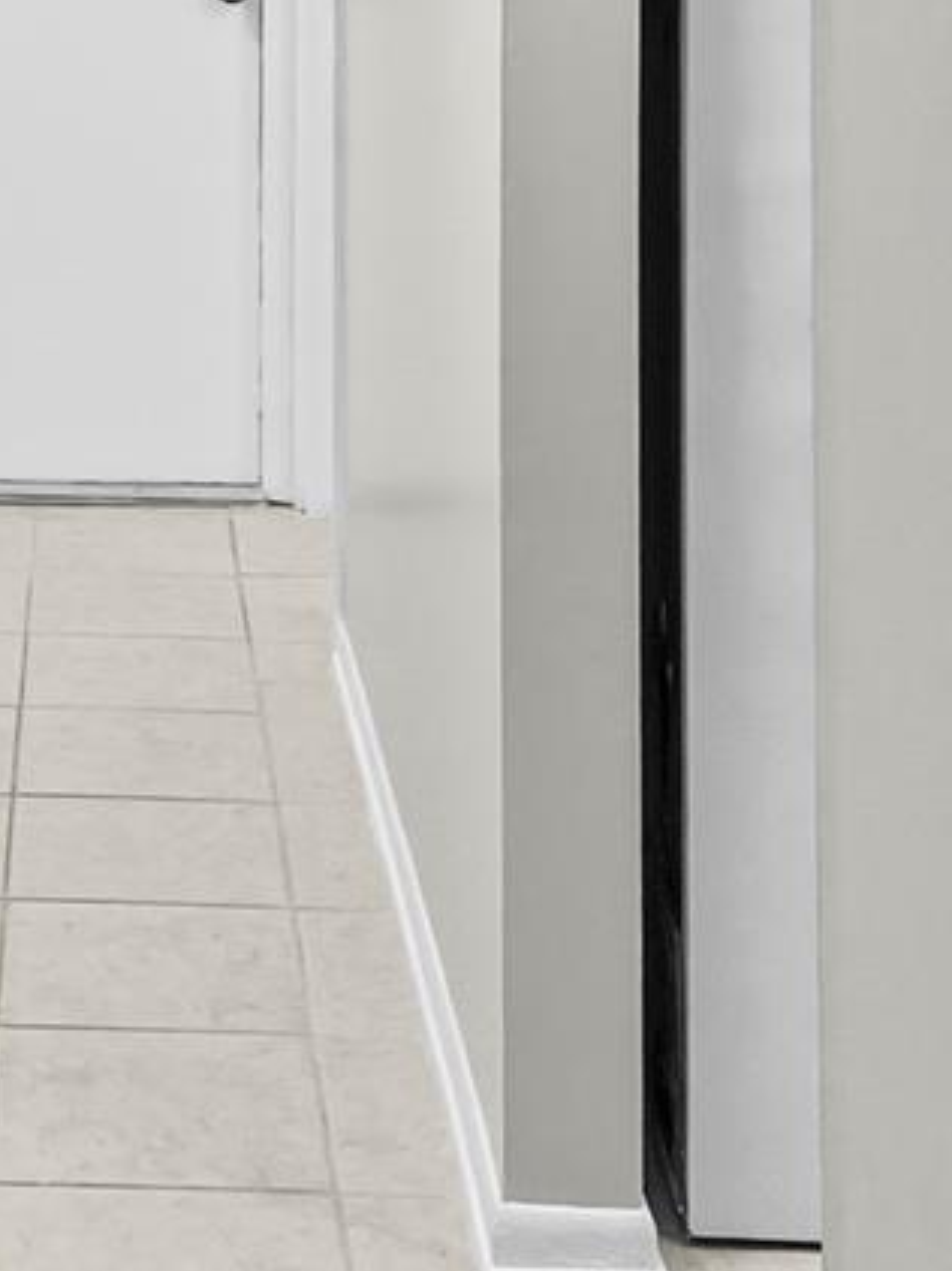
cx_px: -30
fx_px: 2716
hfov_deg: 19.2
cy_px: 163
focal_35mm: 74
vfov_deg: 25.6
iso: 100
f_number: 1.5
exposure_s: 1/120
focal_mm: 5.7
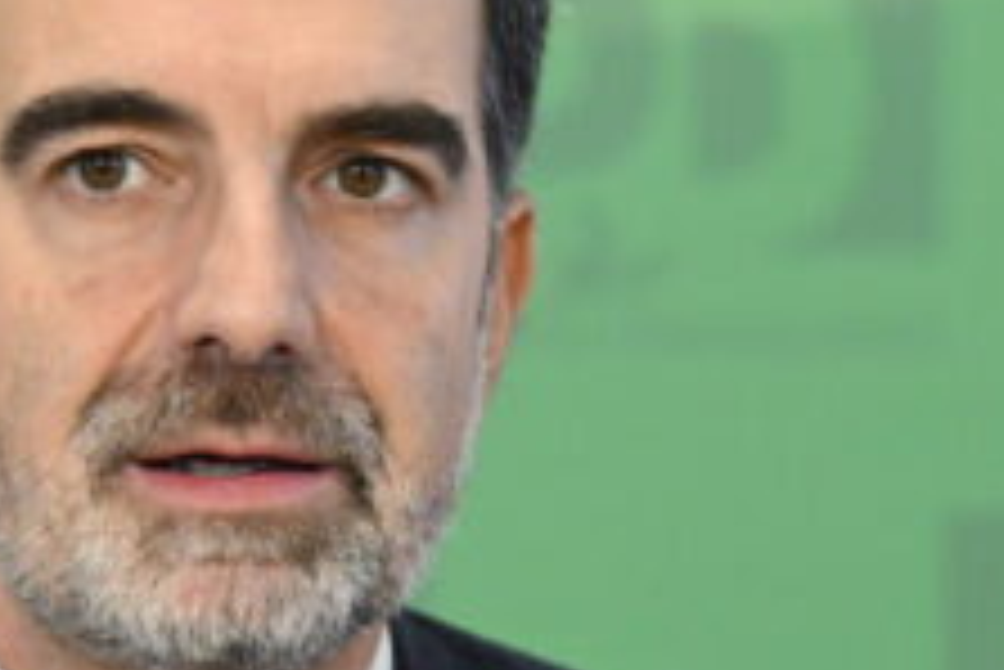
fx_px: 17748
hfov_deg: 3.2
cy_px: 742
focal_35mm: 636
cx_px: 122
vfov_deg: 2.2
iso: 2000
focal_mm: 185
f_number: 4
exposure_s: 1/250
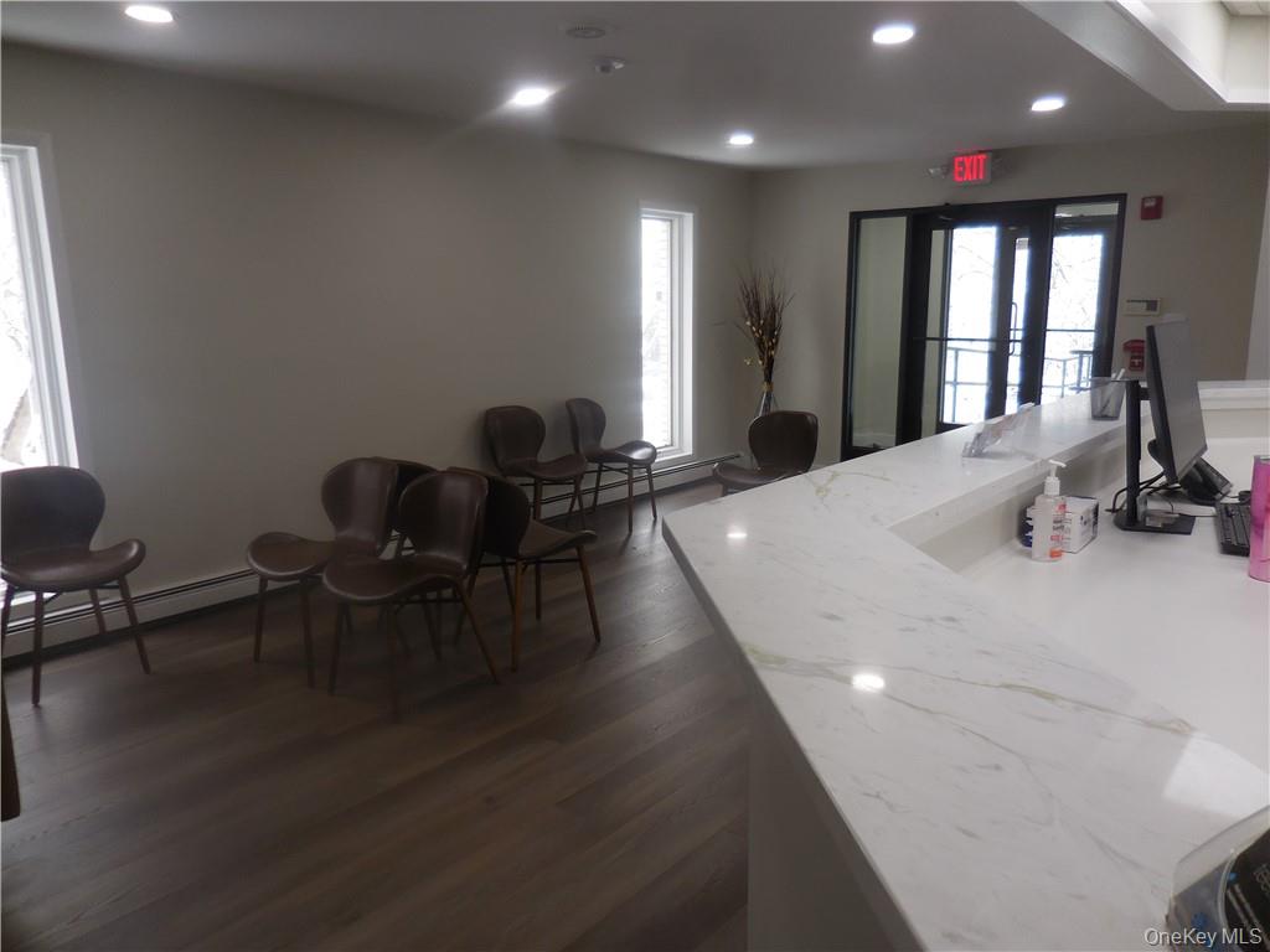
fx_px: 917
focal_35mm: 25
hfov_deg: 69.4
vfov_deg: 54.9
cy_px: 476
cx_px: 635
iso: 125
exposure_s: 1/80
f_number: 3.3
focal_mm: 4.5
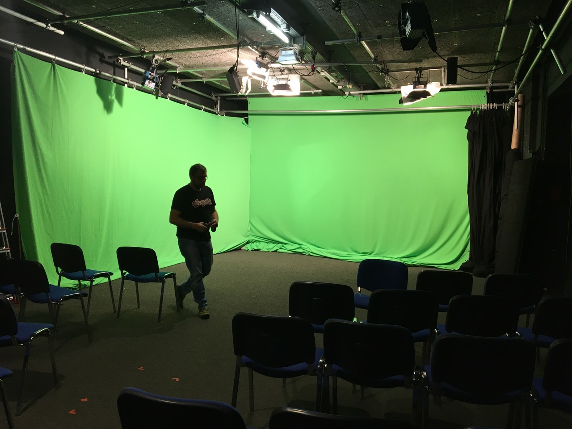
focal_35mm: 29
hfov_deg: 61.7
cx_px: 286
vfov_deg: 48.2
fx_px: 479
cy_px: 214
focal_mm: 4.15
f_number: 2.2
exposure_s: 1/33
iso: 40
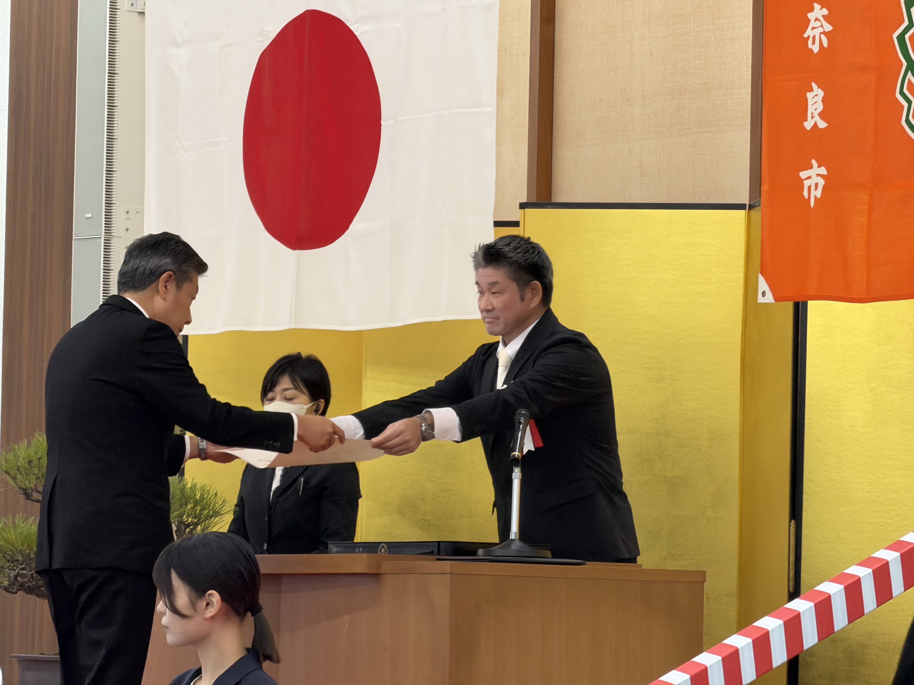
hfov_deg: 9.9
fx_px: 5281
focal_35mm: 200
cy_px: 342
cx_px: 457
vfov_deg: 7.4
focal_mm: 16.89
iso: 160
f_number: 2.8
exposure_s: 1/121
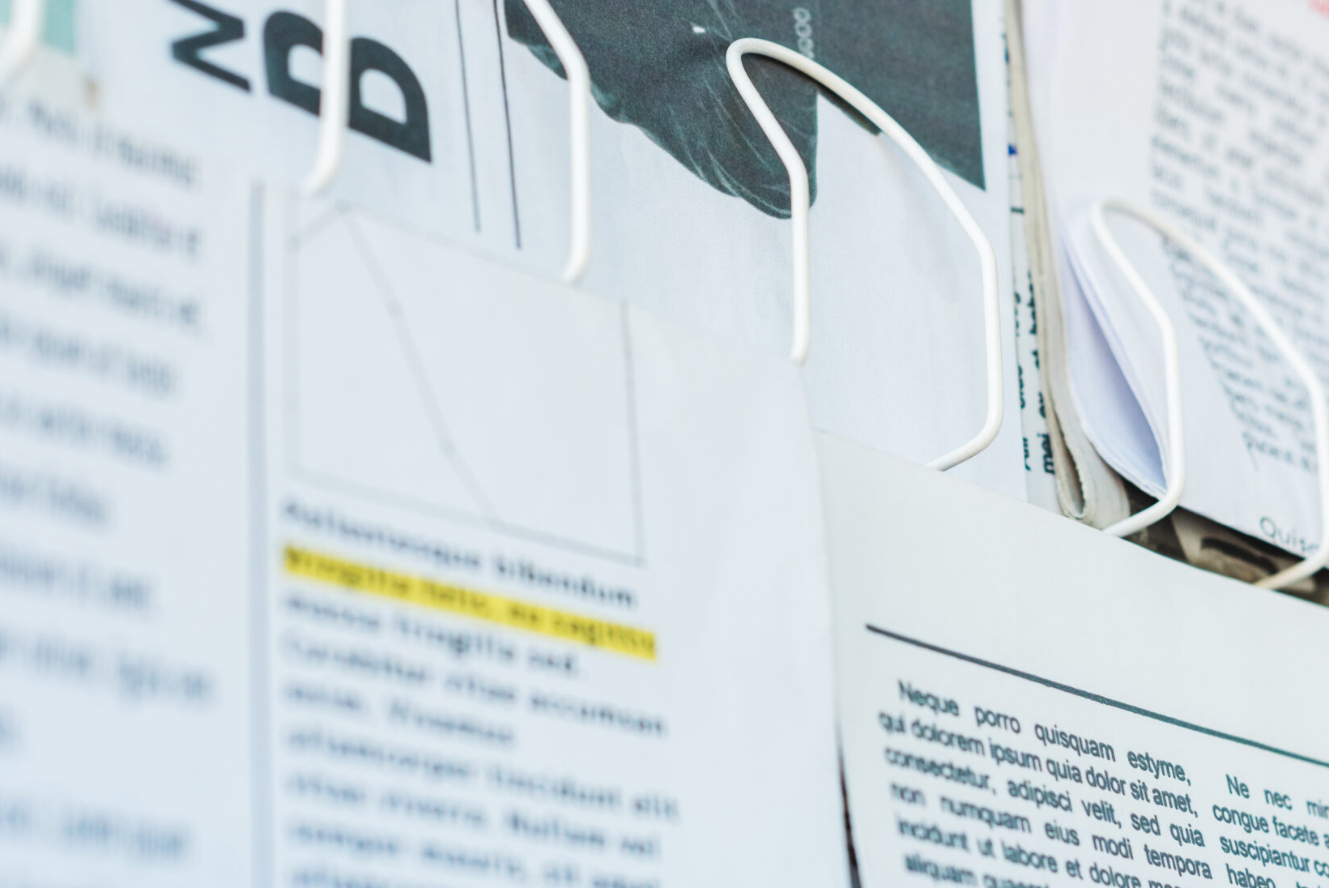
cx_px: 763
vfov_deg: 17.5
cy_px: 454
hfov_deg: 25.9
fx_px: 2881
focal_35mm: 78
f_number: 4
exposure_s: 1/160
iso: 200
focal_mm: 50
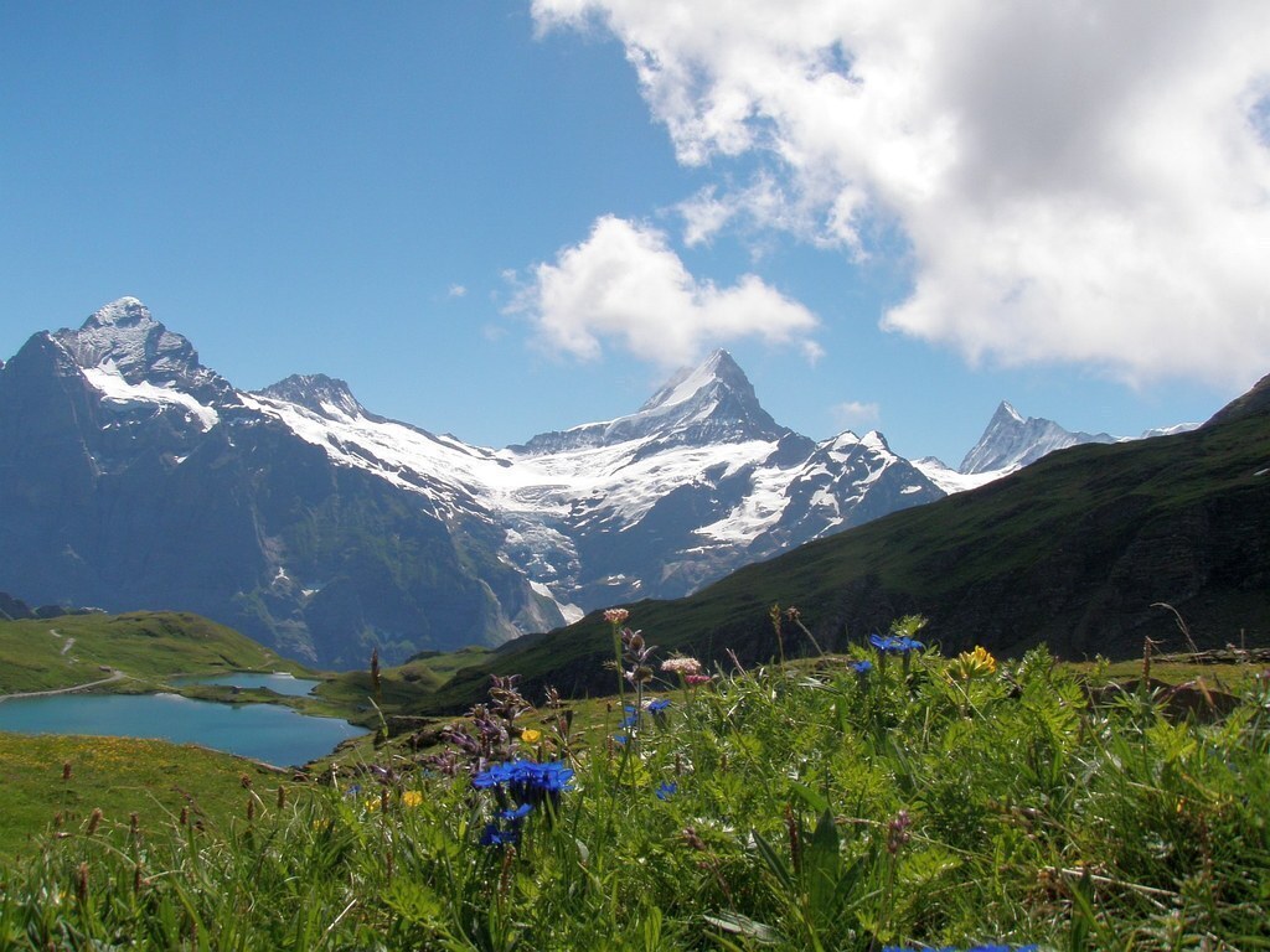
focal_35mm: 38
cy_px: 476
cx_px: 635
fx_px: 1394
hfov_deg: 49.0
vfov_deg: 37.7
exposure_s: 1/400
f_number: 6.3
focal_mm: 6.7
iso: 80
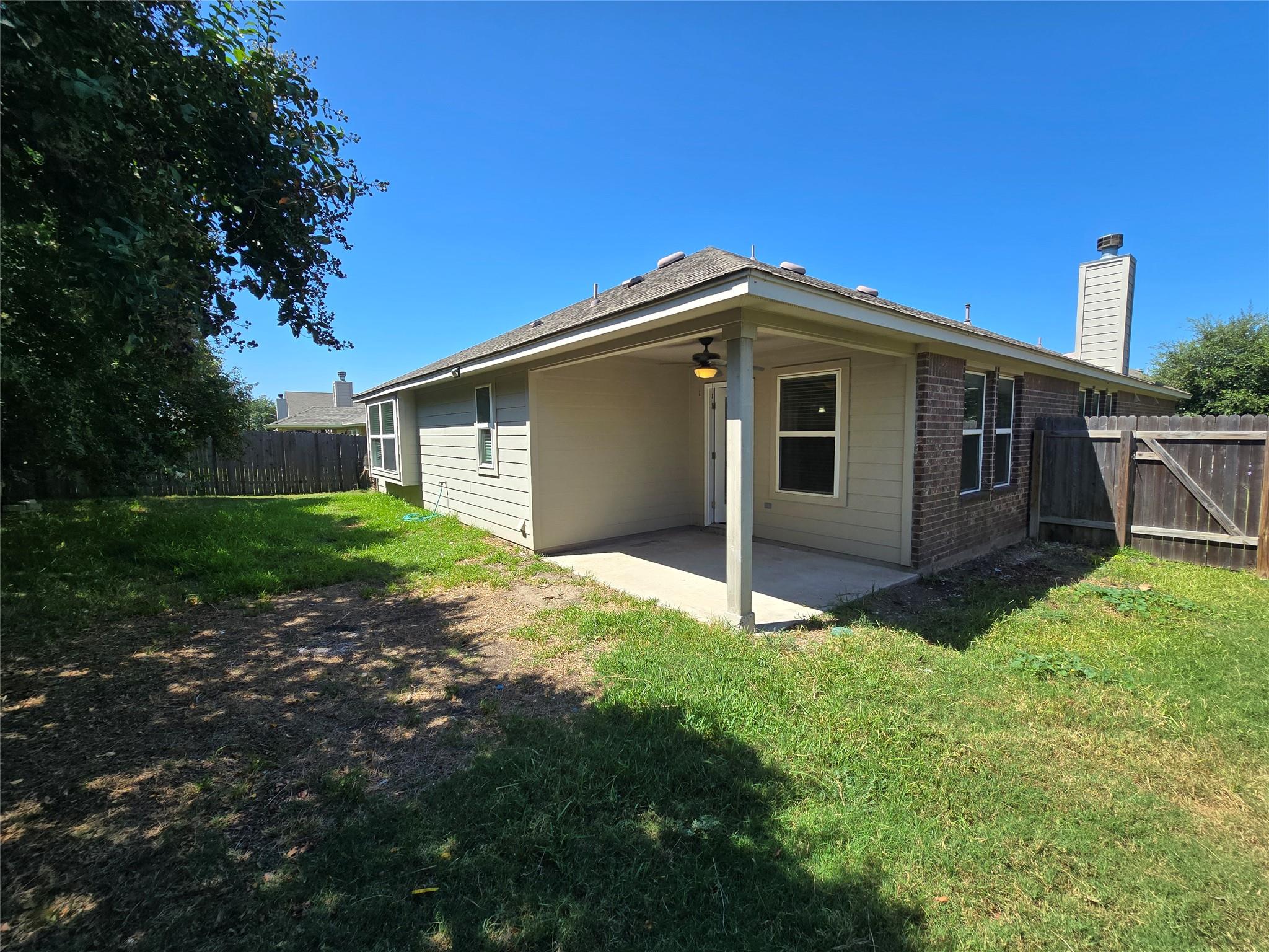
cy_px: 476
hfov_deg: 106.2
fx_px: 477
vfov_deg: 89.9
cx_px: 634
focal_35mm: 13
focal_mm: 2.2
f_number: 2.2
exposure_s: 1/1414
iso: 50
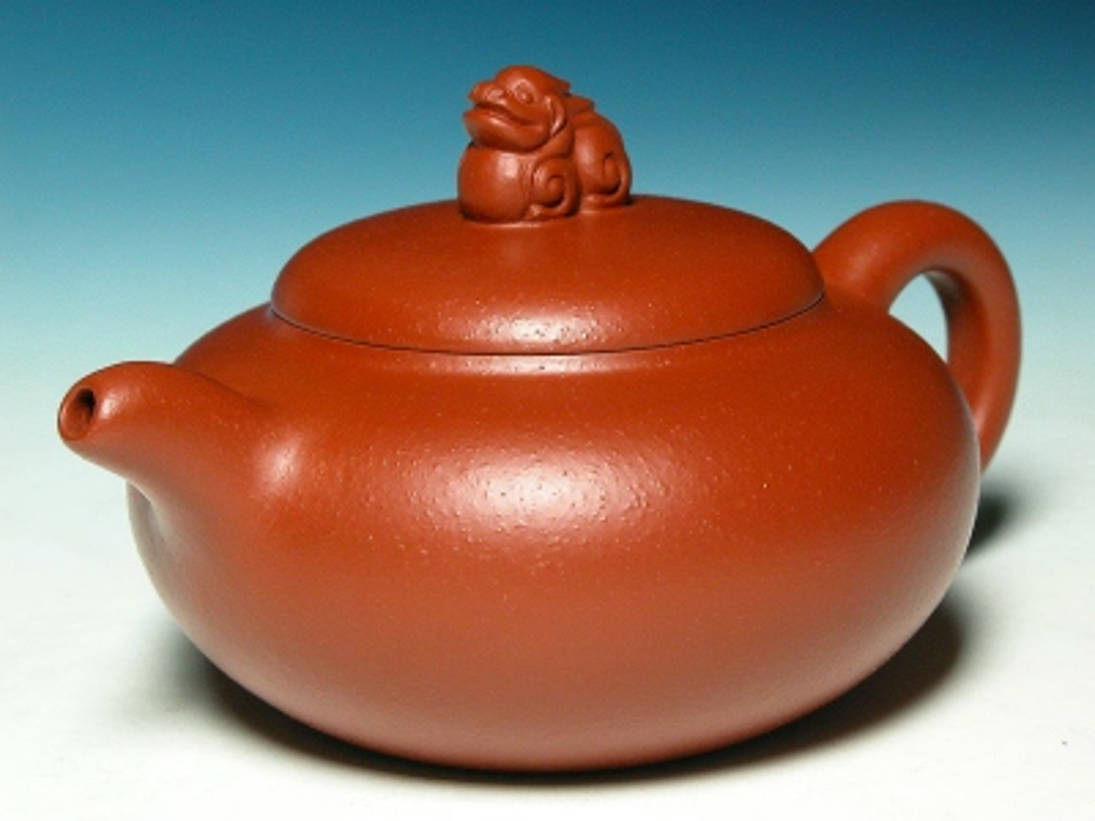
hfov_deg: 15.9
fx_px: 3922
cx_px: 548
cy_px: 410
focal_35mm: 124
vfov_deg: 12.0
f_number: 7.6
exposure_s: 1/4.2
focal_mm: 31.9
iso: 273
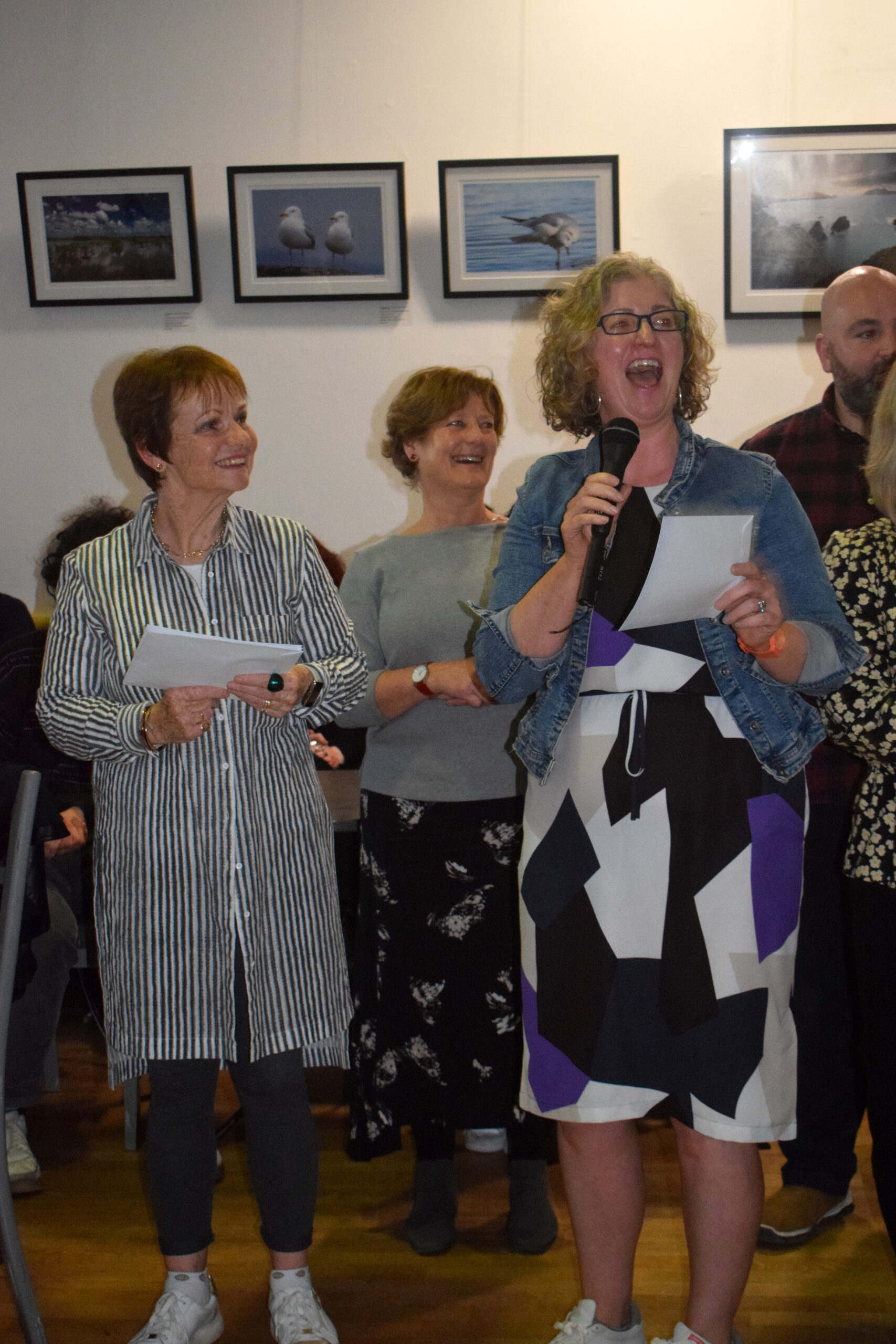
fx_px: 2128
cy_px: 672
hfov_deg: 23.8
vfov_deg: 35.1
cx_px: 448
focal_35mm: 57
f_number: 4.8
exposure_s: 1/60
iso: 3200
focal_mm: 38
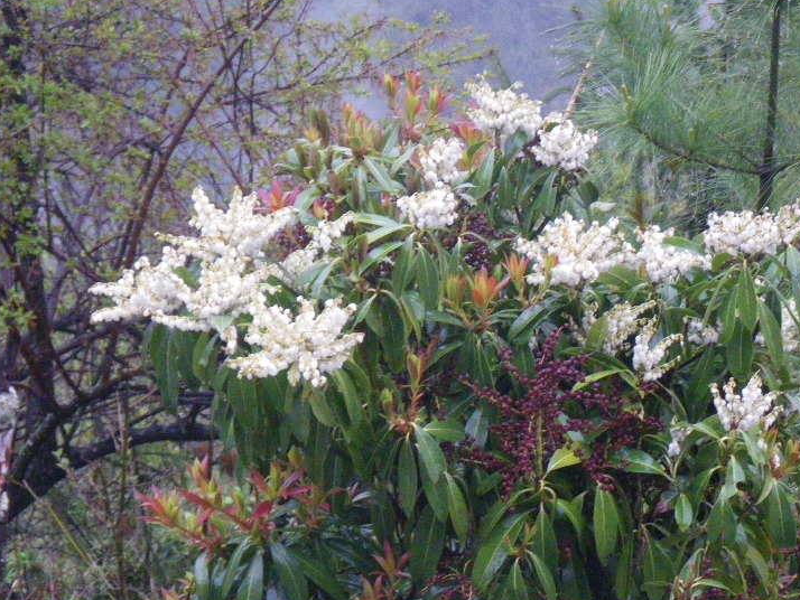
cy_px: 325
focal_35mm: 92
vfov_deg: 16.1
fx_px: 2127
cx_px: 450
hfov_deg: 21.3
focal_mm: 13.7
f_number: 4.8
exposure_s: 1/60
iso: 800
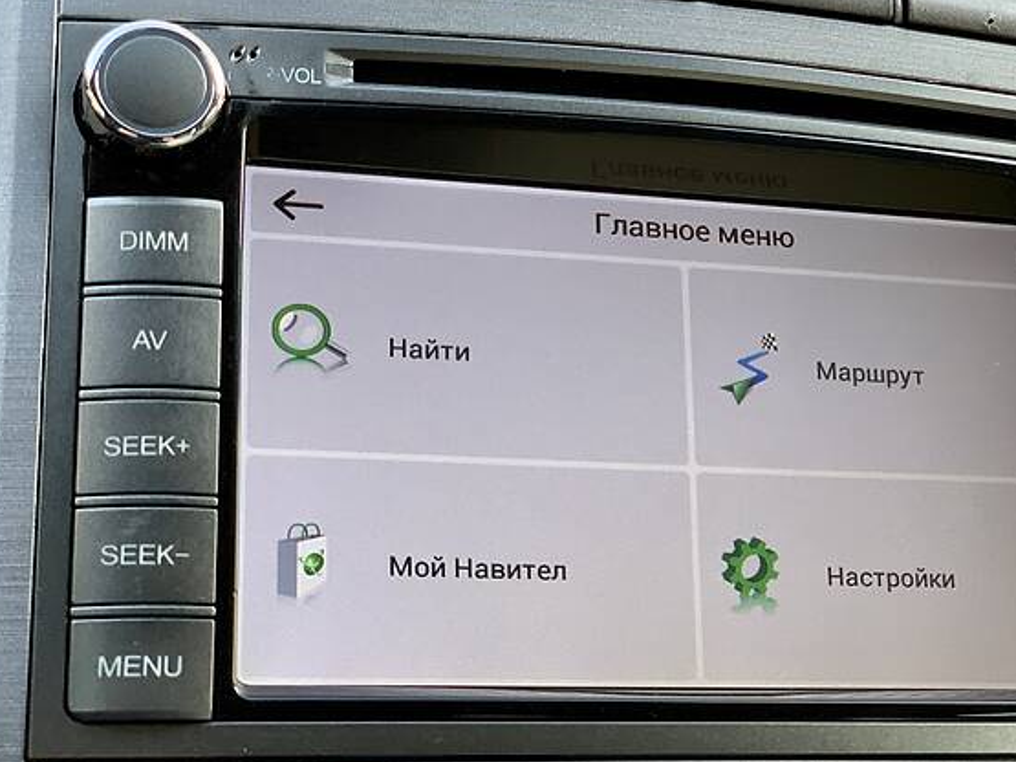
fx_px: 2201
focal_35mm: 75
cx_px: 648
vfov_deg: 19.6
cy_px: 326
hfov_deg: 25.9
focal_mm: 6
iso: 80
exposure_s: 1/122
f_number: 2.4
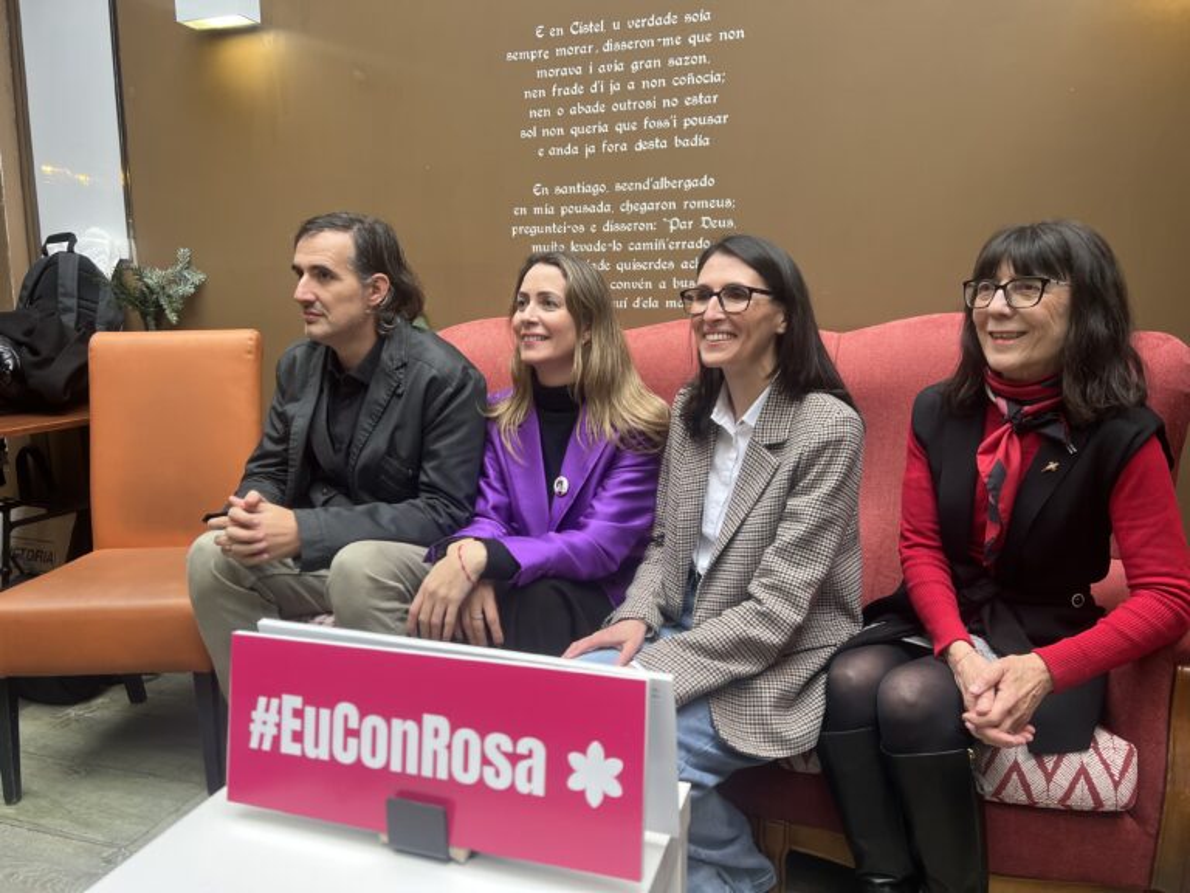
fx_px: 894
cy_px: 446
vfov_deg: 53.1
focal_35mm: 26
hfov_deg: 67.3
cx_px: 595
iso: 80
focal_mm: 5.7
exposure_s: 1/100
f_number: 1.5
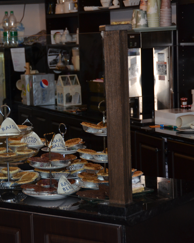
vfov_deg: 18.8
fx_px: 732
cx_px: 69
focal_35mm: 102
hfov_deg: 15.1
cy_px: 122
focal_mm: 48
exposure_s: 1/60
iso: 800
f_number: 4.5
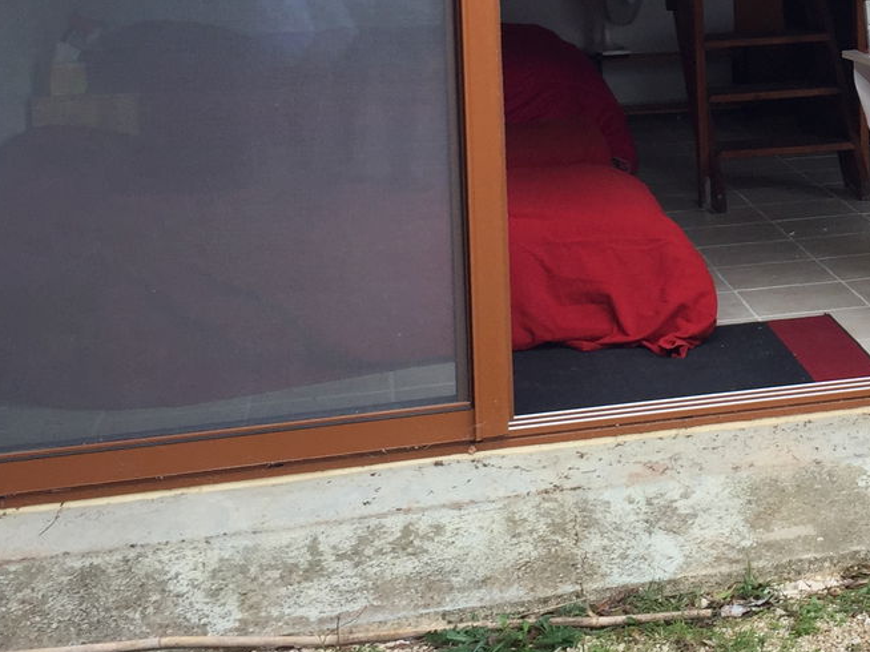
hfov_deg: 25.8
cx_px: 901
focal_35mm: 71
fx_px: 1784
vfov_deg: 20.1
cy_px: 19
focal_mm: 4.15
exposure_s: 1/356
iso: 32
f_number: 2.2
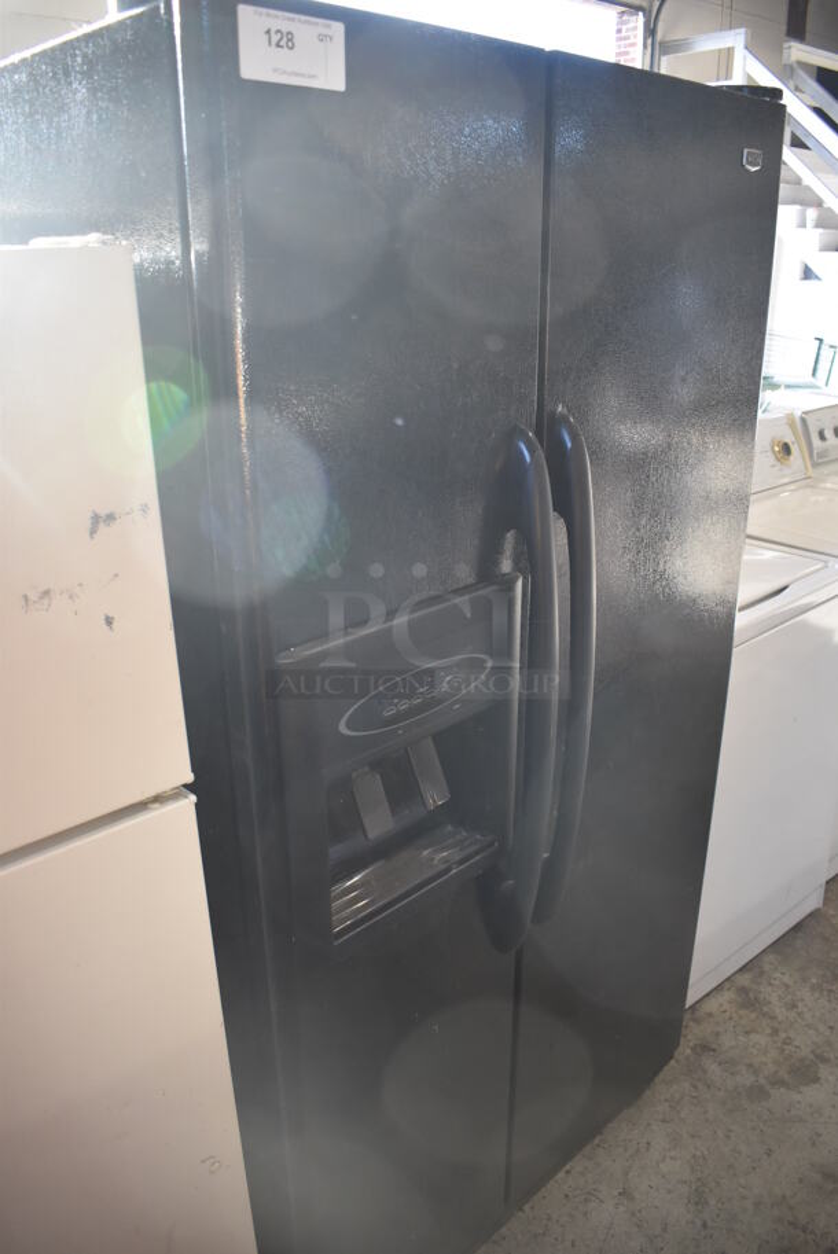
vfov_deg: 67.3
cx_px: 419
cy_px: 627
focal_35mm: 27
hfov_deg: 48.0
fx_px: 941
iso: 800
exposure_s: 1/160
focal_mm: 18
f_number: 3.5
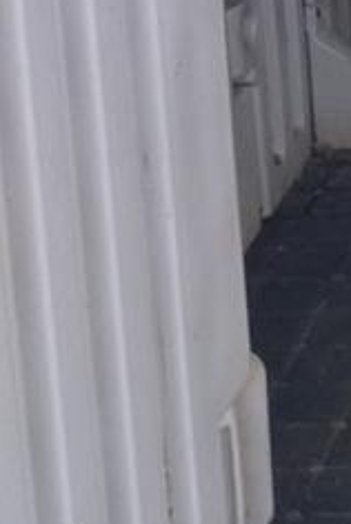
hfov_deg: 8.3
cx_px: 930
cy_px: -420
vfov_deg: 12.6
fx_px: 2158
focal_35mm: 148
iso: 338
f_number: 1.8
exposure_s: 1/120
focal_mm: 4.27
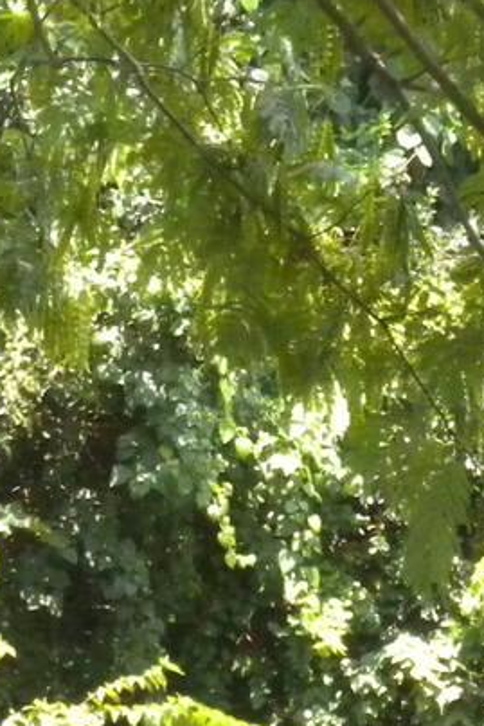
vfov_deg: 4.2
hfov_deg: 2.8
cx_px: -81
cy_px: 960
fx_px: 9893
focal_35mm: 491
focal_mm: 21
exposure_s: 1/336
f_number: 5.1
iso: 400
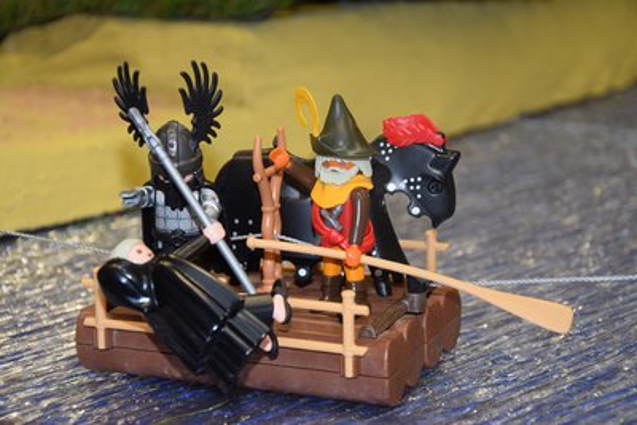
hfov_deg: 20.6
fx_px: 1752
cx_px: 318
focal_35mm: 99
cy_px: 212
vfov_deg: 13.8
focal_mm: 66
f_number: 5.3
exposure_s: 1/60
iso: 800
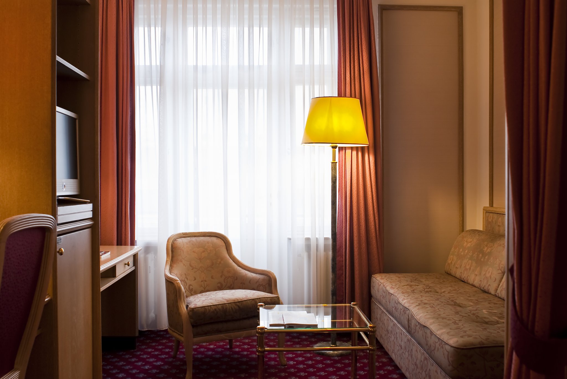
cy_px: 190
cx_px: 284
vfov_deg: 37.0
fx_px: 568
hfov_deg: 53.1
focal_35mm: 36
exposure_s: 1/4
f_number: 5.6
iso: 100
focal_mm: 24
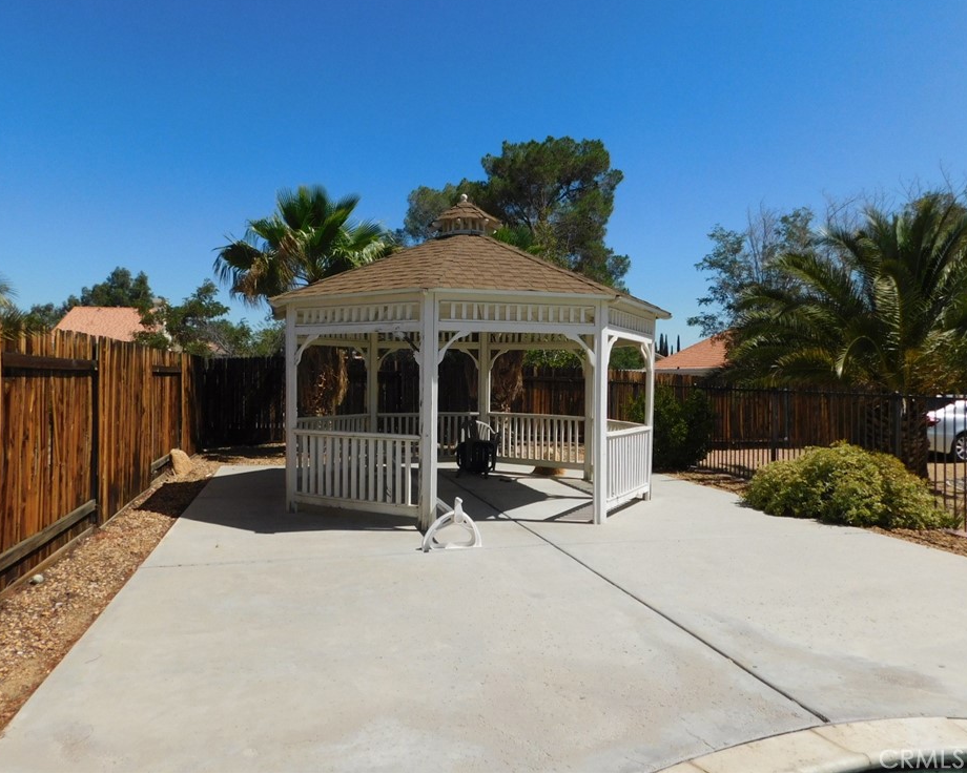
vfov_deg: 56.8
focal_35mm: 25
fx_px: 715
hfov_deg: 68.1
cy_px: 371
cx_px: 459
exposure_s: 1/800
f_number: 6
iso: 125
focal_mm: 4
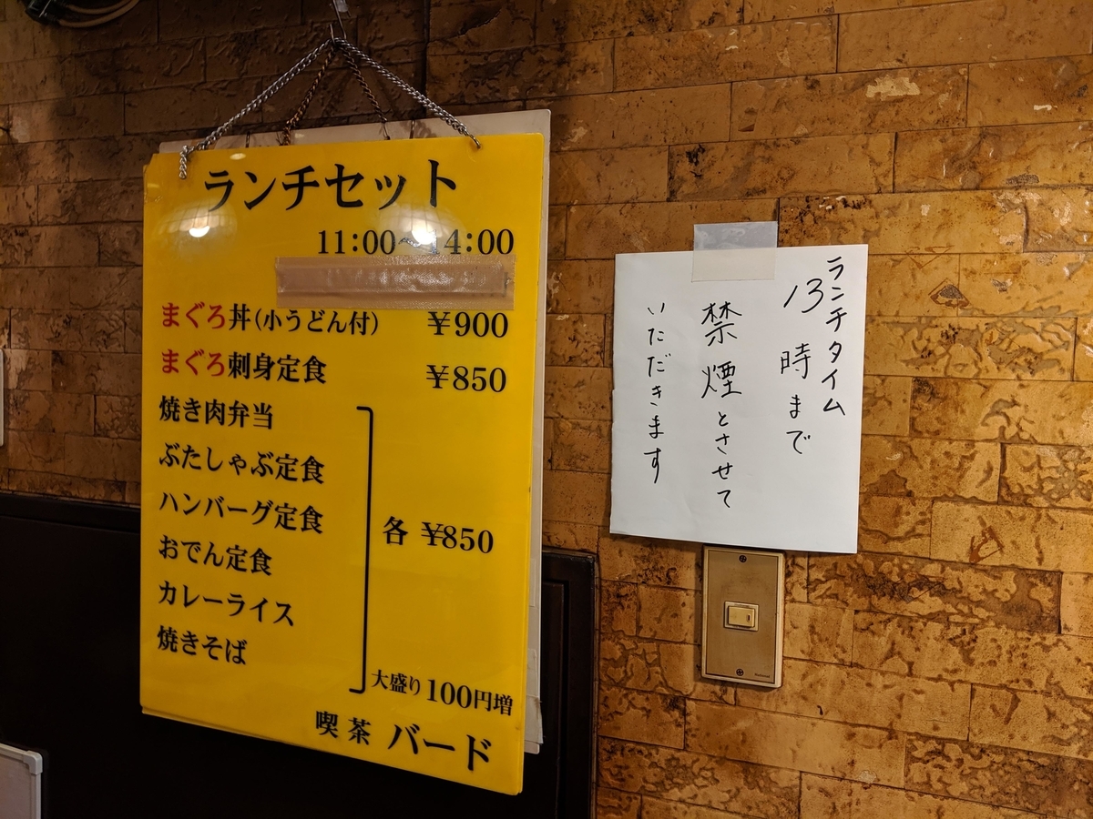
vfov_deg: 51.4
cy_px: 410
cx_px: 546
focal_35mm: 27
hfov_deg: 65.3
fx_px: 853
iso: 94
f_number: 1.8
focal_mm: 4.44
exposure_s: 1/24
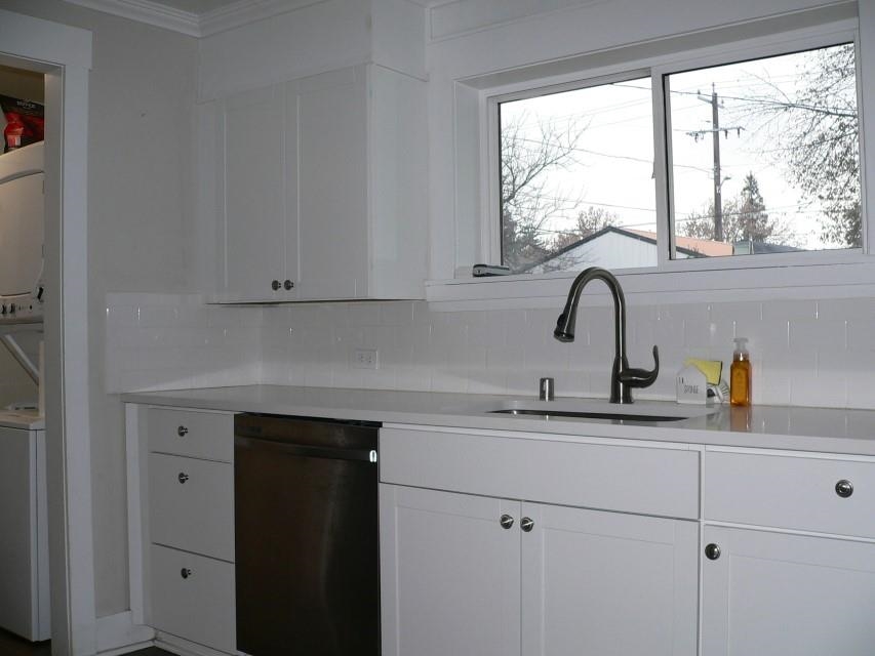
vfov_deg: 39.7
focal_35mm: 36
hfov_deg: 51.3
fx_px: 910
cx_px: 438
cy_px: 328
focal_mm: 6
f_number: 2.8
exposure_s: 1/60
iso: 100
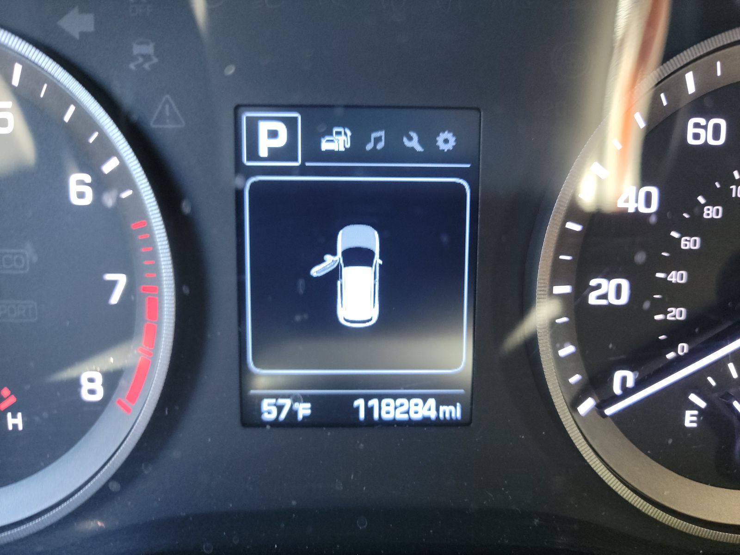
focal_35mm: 24
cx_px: 370
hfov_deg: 71.6
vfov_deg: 56.8
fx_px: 513
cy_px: 278
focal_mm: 6.7
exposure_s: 1/30
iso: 890
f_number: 1.8
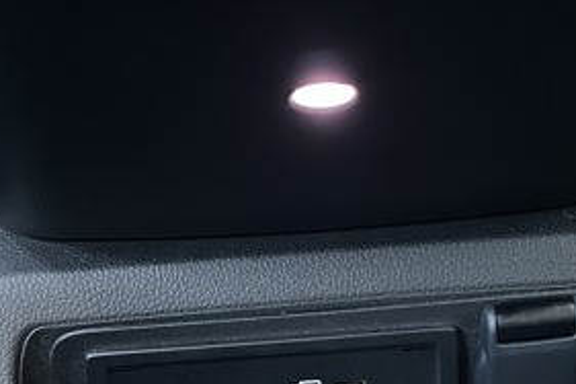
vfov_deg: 16.4
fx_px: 1231
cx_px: 361
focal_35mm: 77
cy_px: 546
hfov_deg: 26.2
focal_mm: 5.1
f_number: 1.6
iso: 1000
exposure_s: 1/27
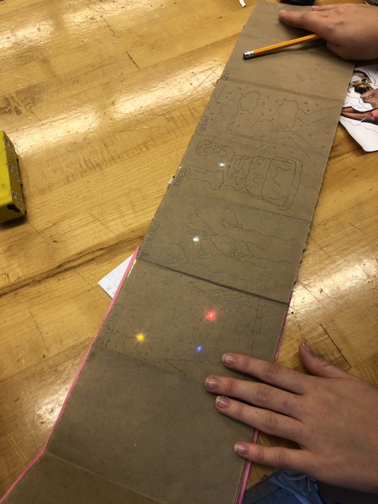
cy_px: 252
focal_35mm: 28
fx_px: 408
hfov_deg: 49.7
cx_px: 189
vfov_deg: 63.4
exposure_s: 1/30
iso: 32
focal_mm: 3.99
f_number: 1.8
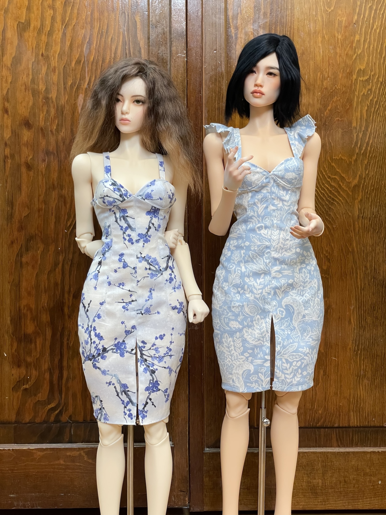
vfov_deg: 36.8
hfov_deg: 28.0
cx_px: 193
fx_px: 773
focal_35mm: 52
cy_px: 258
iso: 320
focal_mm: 6
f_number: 2
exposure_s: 1/60
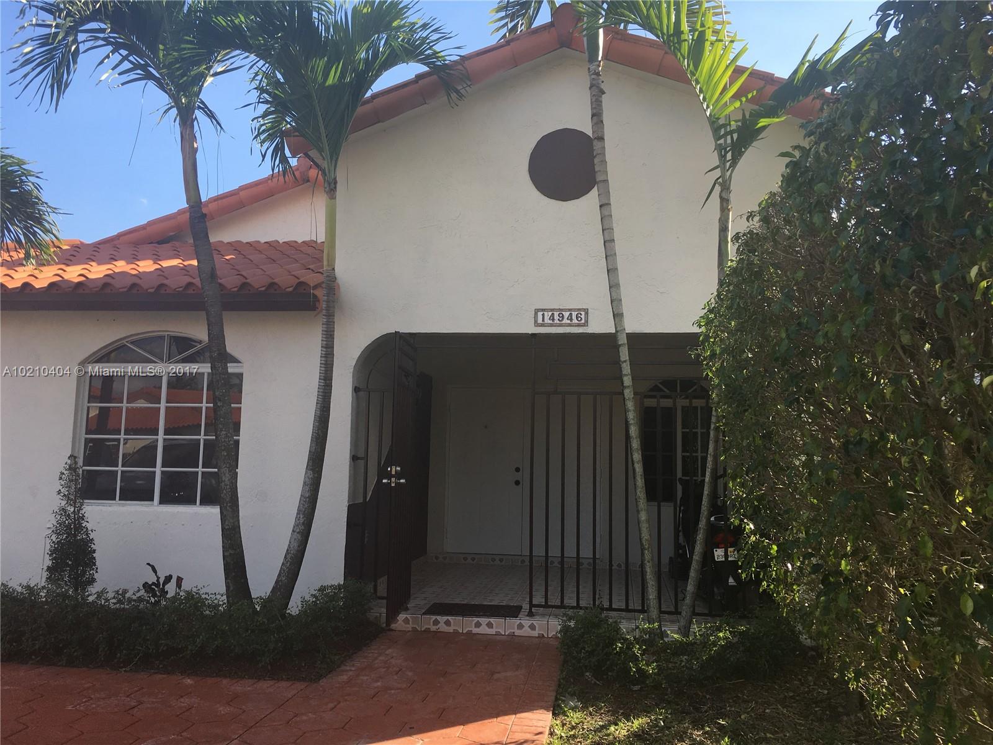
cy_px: 372
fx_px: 832
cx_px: 496
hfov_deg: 61.7
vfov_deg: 48.2
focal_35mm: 29
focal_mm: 4.15
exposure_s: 1/557
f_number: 2.2
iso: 25
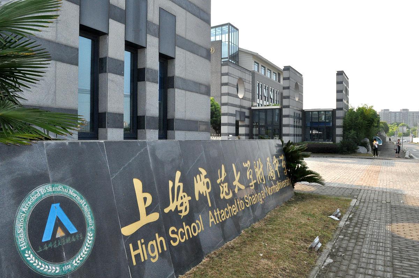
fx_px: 314
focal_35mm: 27
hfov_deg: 67.4
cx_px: 210
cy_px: 139
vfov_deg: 47.8
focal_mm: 18
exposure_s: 1/200
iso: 800
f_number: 18
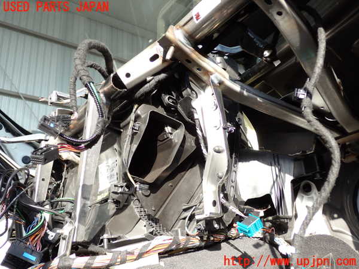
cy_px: 134
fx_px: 373
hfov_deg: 51.4
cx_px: 180
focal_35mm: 36
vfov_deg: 39.7
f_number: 2.5
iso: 100
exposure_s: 1/160
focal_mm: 6.37
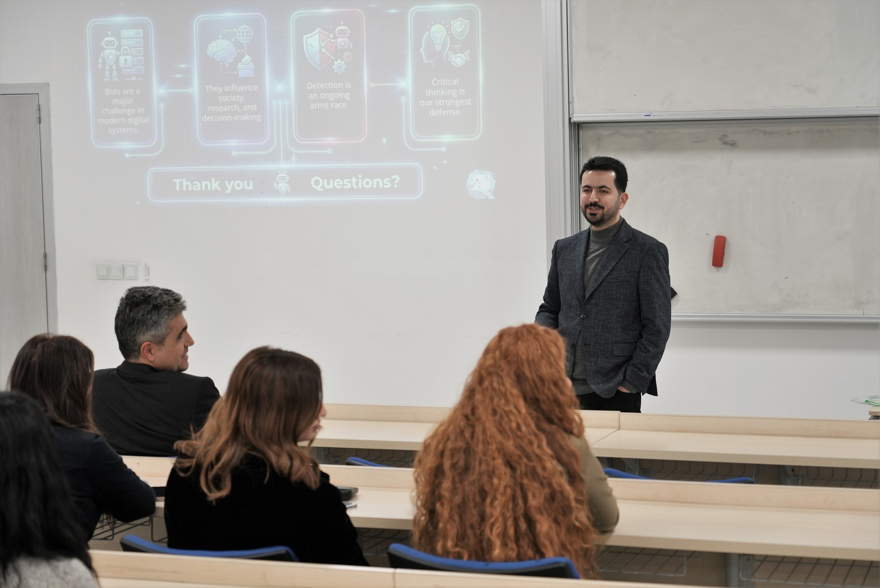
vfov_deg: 19.5
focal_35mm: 70
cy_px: 294
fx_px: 1712
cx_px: 440
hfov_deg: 28.8
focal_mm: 70
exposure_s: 1/100
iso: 800
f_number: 4
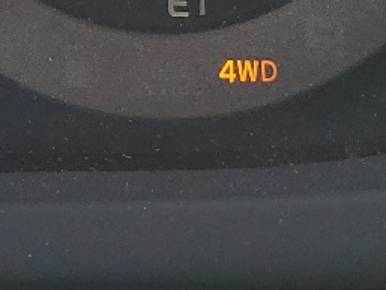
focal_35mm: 162
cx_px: -400
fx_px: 1807
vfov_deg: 8.6
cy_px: -344
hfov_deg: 11.0
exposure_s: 1/164
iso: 50
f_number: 1.5
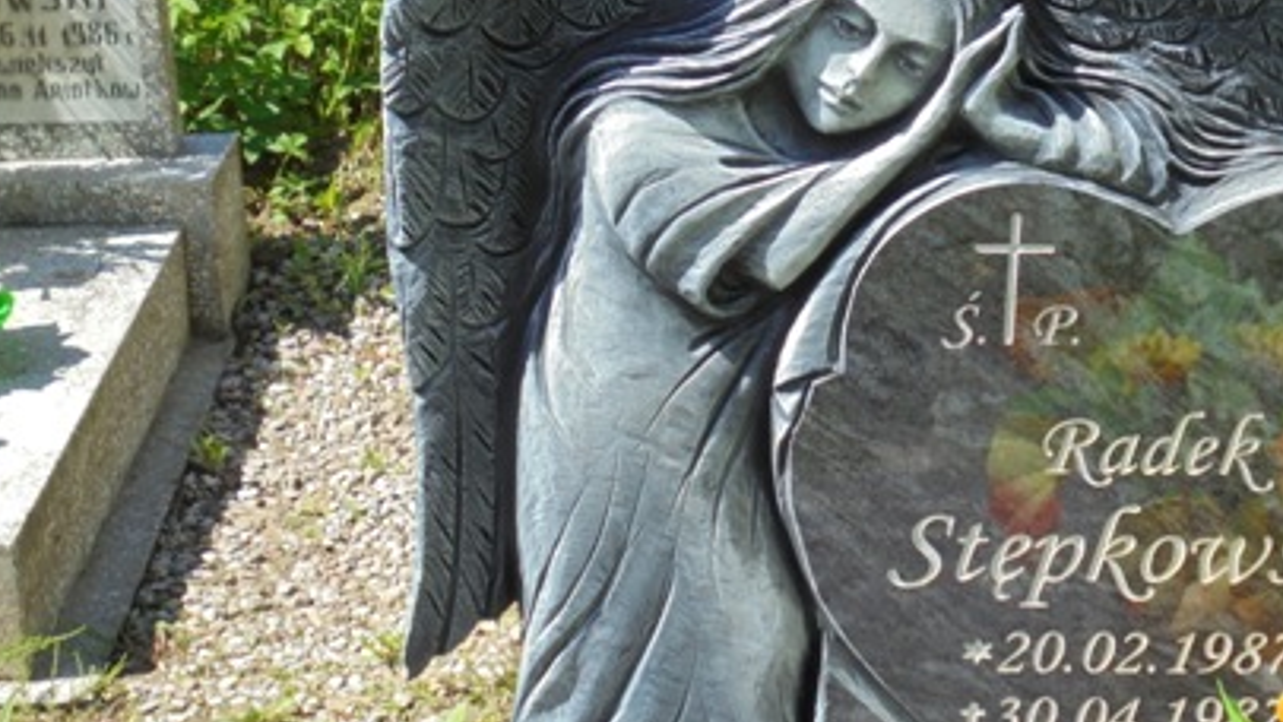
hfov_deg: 28.4
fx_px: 2518
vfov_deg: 16.3
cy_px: 244
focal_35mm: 74
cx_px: 862
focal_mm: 7.8
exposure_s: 1/320
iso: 100
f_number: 4.5
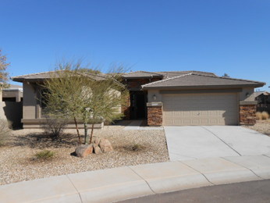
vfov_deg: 53.1
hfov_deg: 67.3
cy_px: 102
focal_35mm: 26
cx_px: 135
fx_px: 203
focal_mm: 4.6
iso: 80
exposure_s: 1/1250
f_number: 3.5
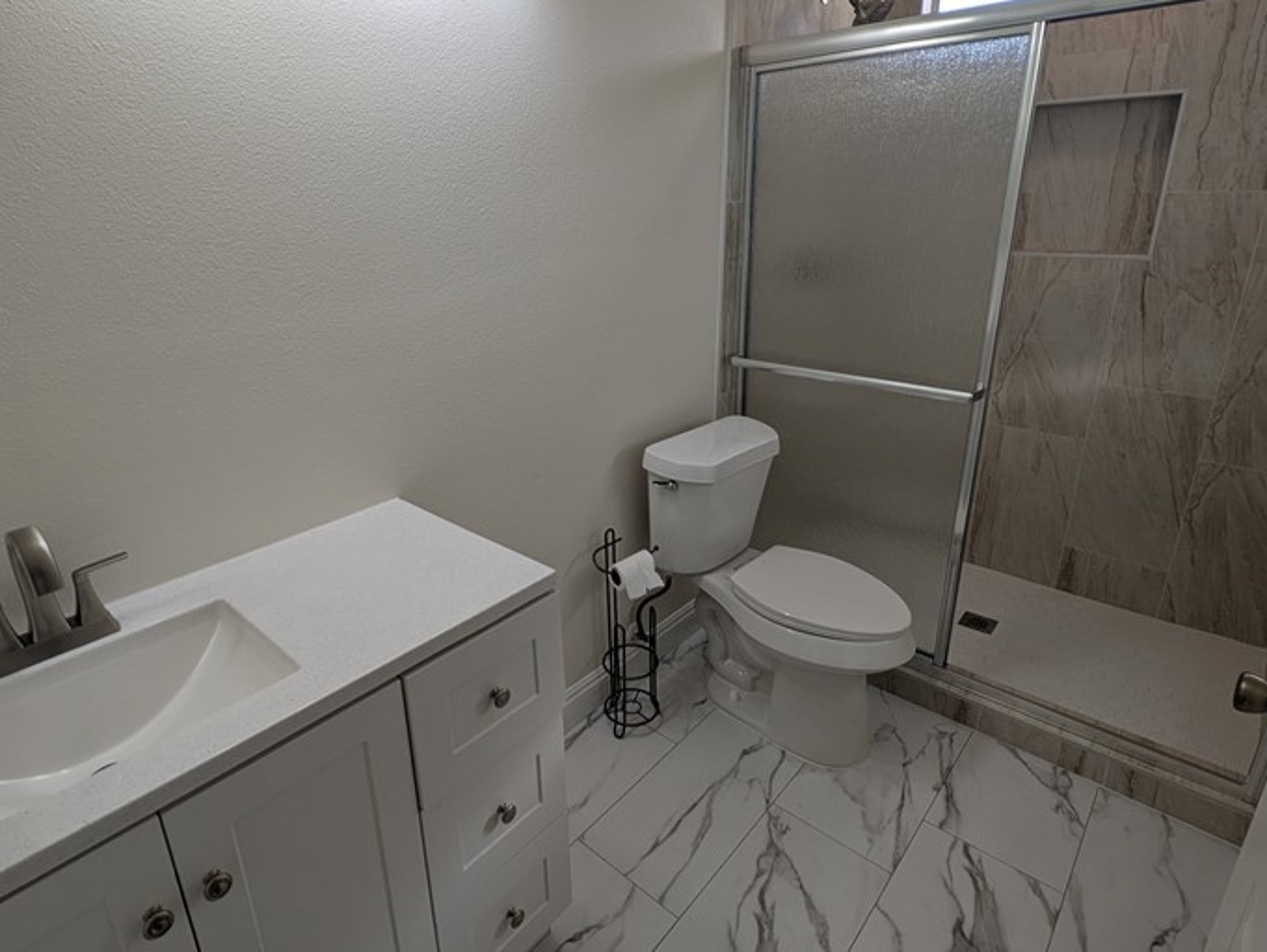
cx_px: 593
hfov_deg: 87.6
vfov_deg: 71.5
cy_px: 431
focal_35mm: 18
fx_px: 659
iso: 25
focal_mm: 2.23
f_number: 1.95
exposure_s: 1/147
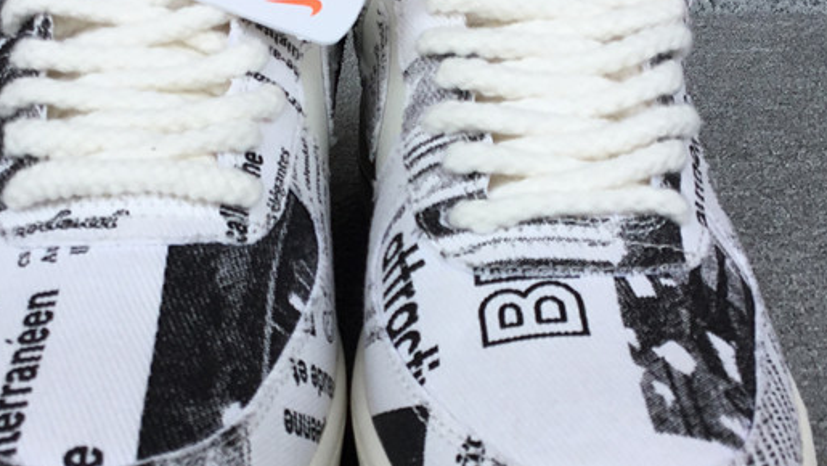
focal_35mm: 59
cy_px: 261
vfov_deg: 20.4
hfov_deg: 35.4
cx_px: 377
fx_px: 1294
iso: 25
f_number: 2.4
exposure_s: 1/702
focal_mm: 3.3
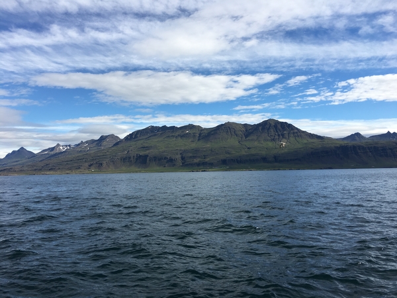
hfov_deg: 61.7
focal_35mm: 29
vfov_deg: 48.2
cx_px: 198
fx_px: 333
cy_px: 149
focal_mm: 4.15
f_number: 2.2
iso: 25
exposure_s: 1/1709
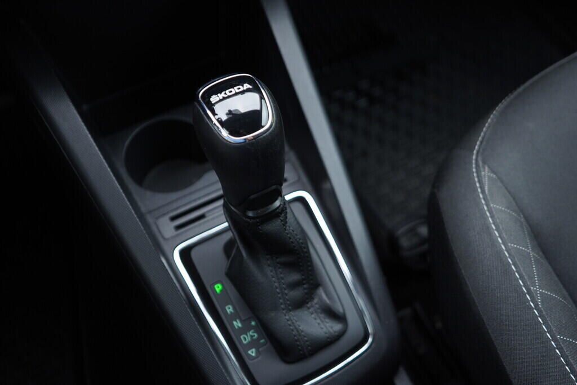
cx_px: 288
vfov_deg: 36.9
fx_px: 577
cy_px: 192
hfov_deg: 53.1
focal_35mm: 36
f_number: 2.8
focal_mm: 24
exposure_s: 1/40
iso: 320
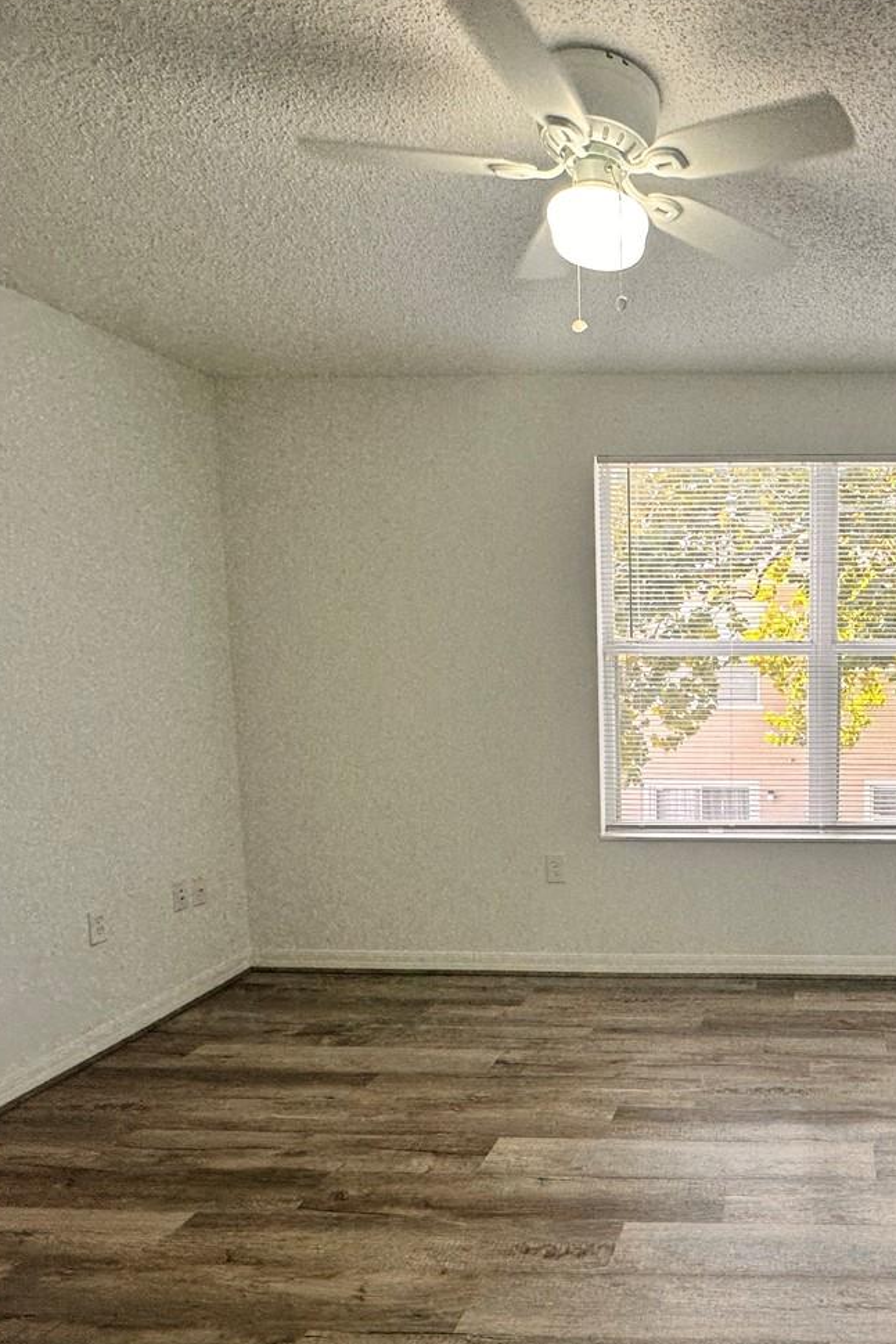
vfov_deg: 73.5
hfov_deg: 47.8
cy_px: 745
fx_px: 896
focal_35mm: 24
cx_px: 803
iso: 80
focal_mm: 2.22
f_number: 2.2
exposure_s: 1/120
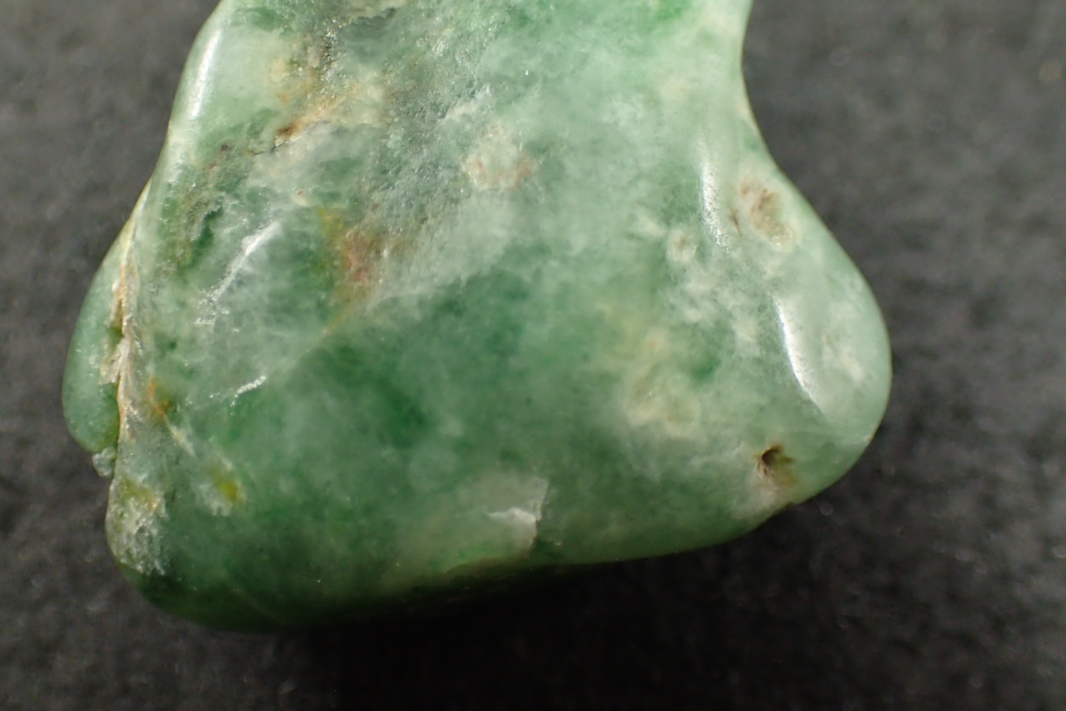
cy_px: 245
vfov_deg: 24.5
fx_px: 1628
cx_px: 466
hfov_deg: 36.2
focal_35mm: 55
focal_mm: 7.34
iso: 400
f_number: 2.8
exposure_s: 1/160
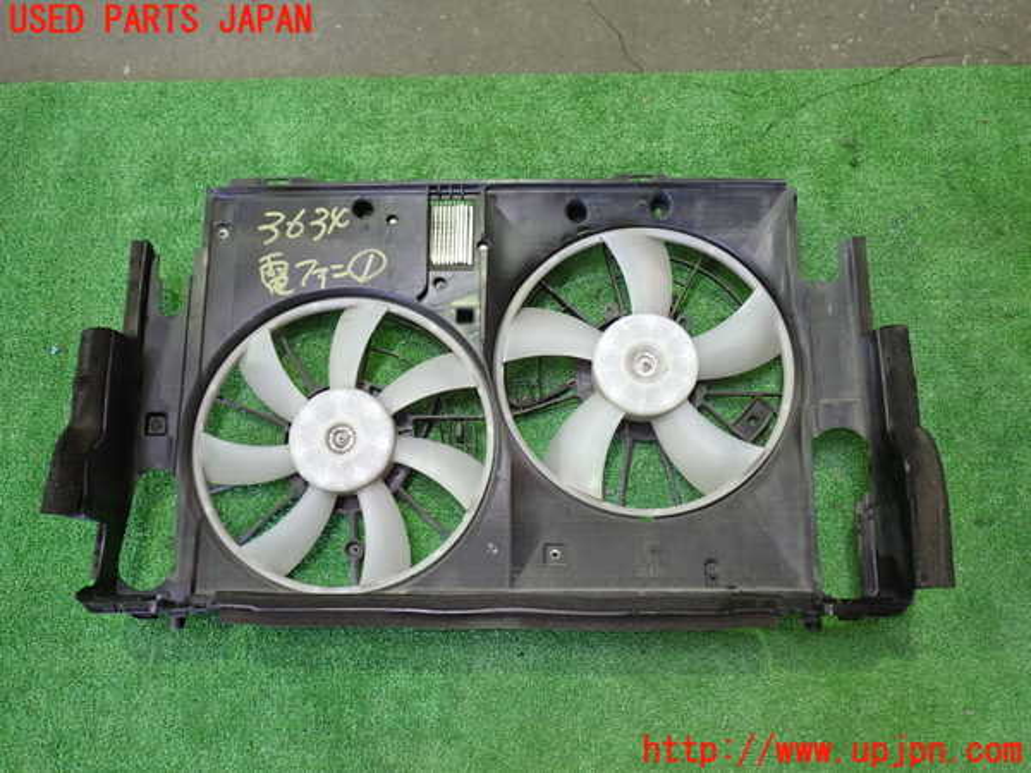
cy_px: 386
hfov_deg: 60.0
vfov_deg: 46.8
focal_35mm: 30
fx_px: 894
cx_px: 516
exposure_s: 1/30
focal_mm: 5.4
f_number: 2.3
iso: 400
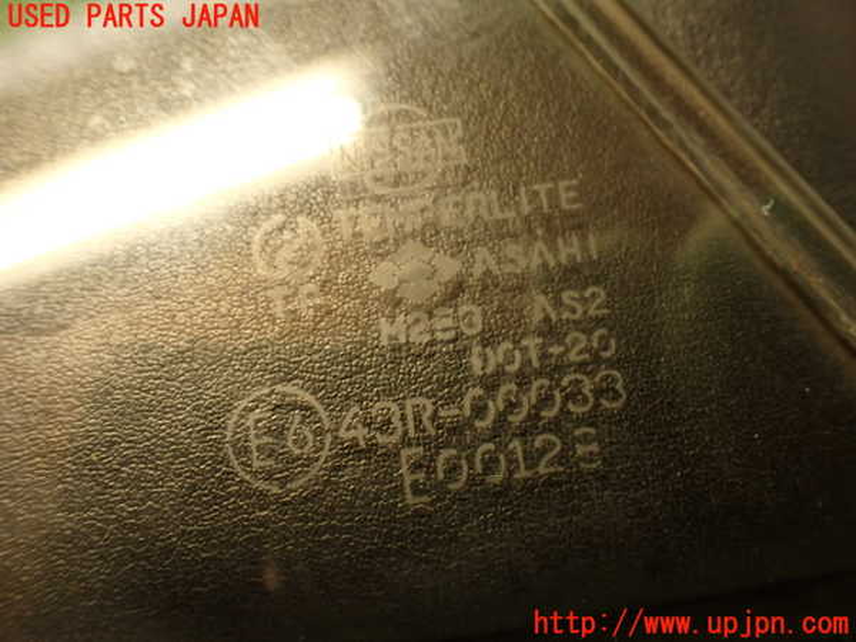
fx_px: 791
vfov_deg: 44.2
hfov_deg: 56.8
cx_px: 428
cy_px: 321
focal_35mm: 32
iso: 320
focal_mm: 5.79
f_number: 2.4
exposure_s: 1/30
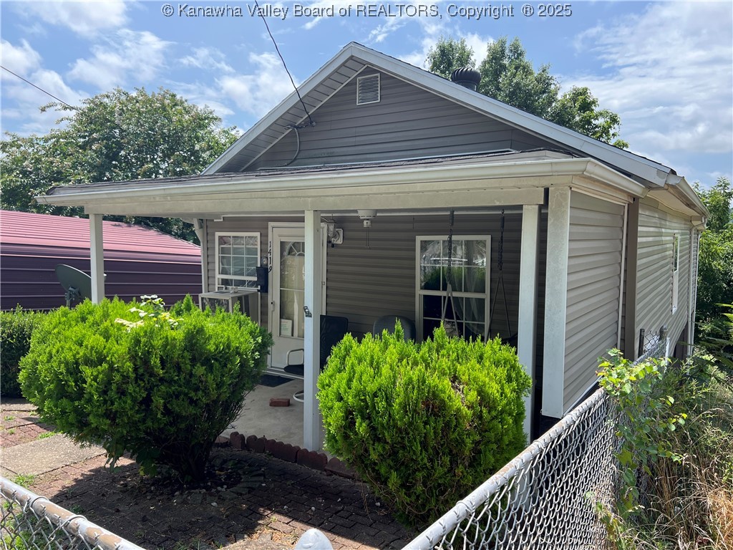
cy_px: 275
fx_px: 551
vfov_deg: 53.1
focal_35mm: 26
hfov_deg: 67.3
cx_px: 366
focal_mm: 5.7
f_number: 1.5
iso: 50
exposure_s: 1/1511
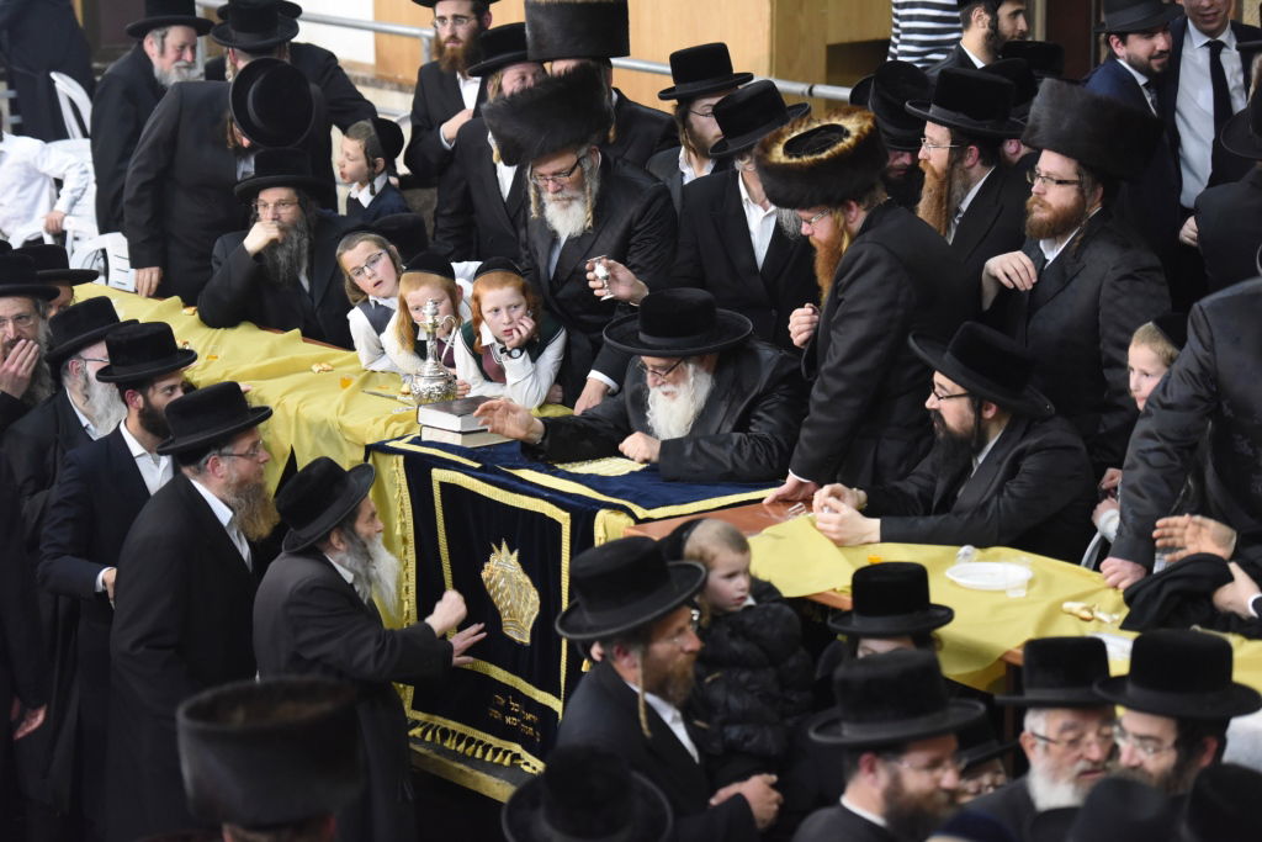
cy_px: 421
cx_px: 631
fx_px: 3681
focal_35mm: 105
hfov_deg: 19.5
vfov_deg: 13.0
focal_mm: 105
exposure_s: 1/125
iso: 3200
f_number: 2.8
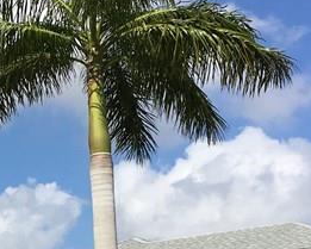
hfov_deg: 16.7
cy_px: 288
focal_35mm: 111
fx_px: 1022
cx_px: -41
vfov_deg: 13.6
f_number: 2.2
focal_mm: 4.15
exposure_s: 1/2262
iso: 25
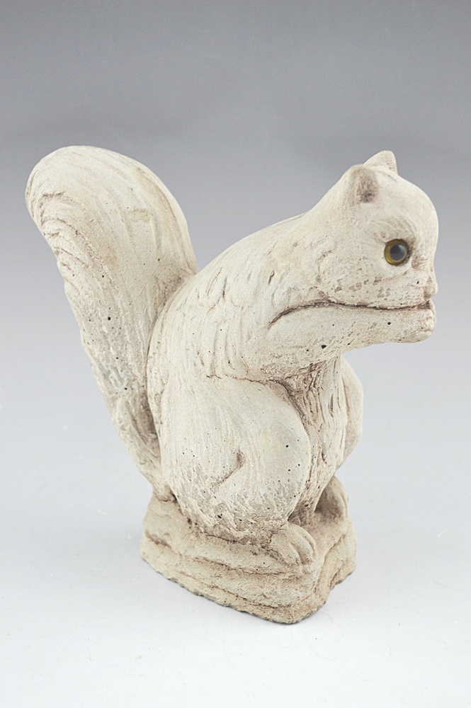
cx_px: 236
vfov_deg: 38.9
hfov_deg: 26.4
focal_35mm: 51
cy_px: 354
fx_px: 1003
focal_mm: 34
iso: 400
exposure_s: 1/80
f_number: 5
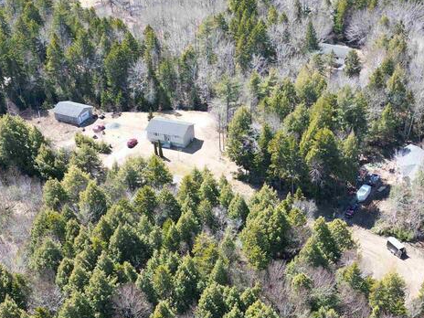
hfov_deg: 36.1
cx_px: 250
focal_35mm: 53
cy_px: 302
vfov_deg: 26.4
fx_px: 649
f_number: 1.7
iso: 120
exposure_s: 1/640
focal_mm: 6.72
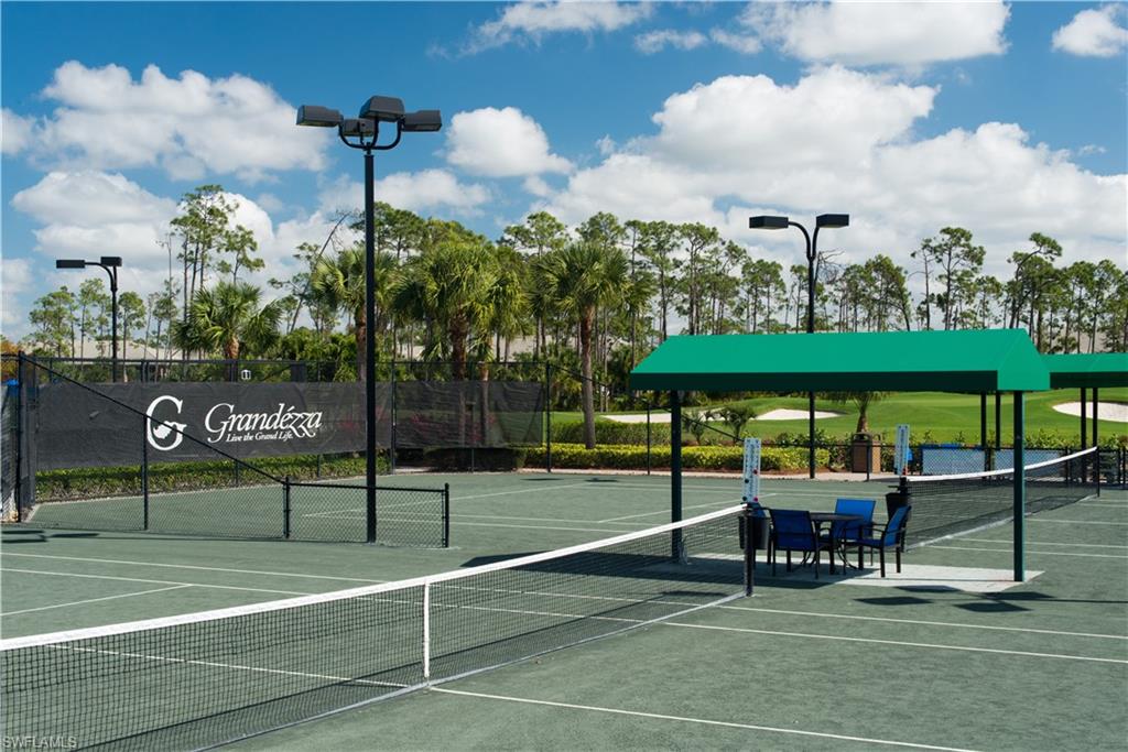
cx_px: 564
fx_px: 1567
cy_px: 376
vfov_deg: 27.0
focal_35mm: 50
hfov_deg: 39.6
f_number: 11
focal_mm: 50
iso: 200
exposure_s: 1/50
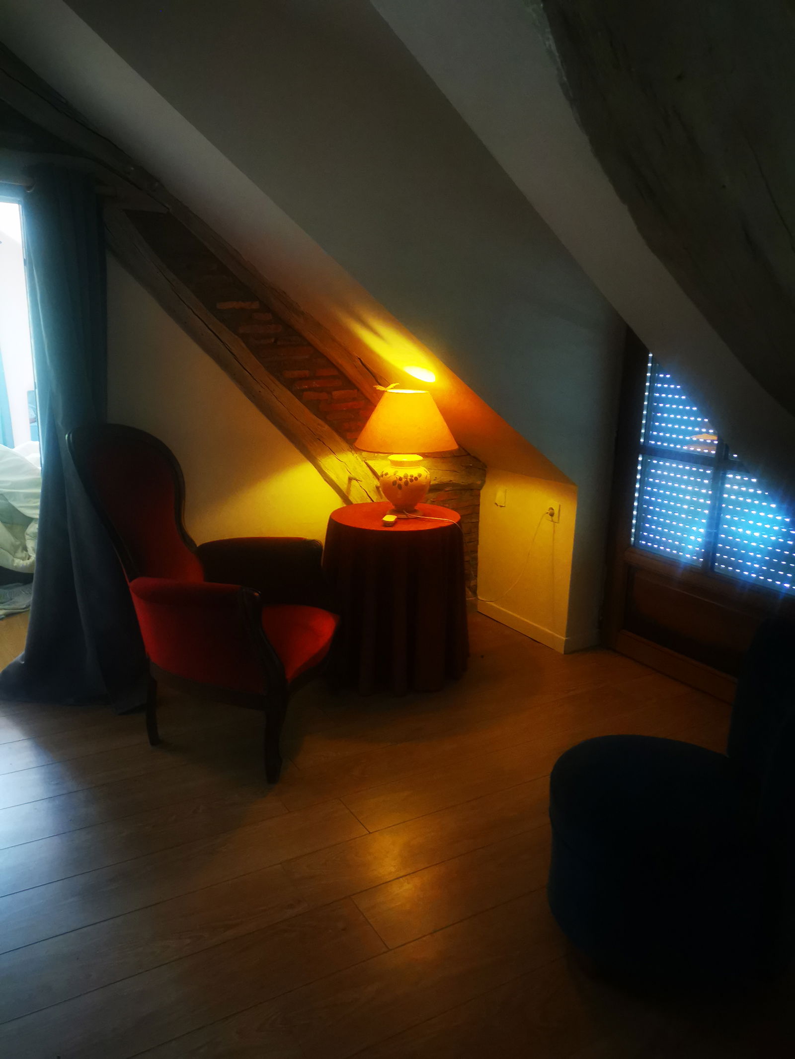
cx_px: 398
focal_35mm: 27
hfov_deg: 51.4
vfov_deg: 65.3
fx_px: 827
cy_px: 530
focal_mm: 5.58
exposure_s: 1/25
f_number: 1.8
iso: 500
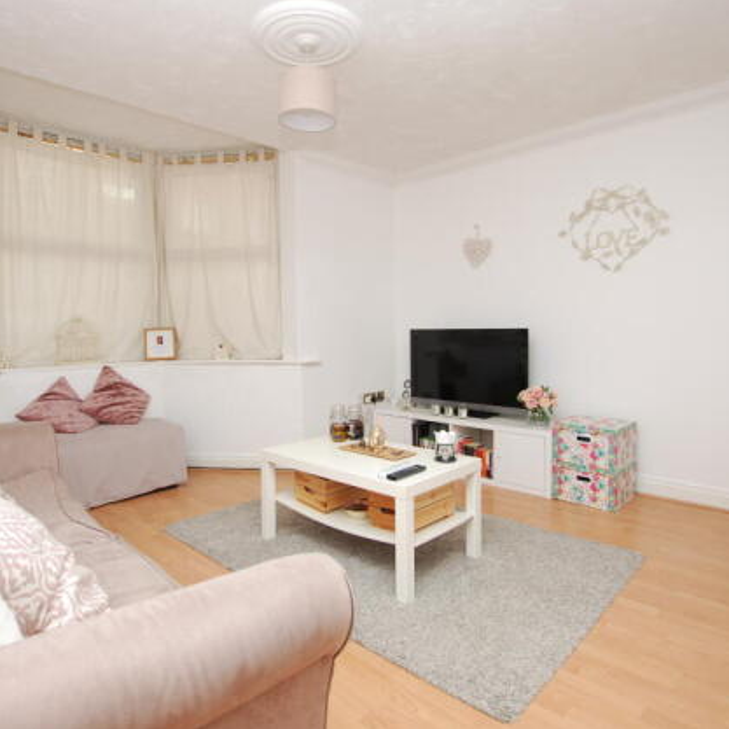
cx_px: 345
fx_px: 477
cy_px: 351
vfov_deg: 74.8
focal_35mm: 20
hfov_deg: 74.8
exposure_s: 1/60
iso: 100
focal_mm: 10
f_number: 4
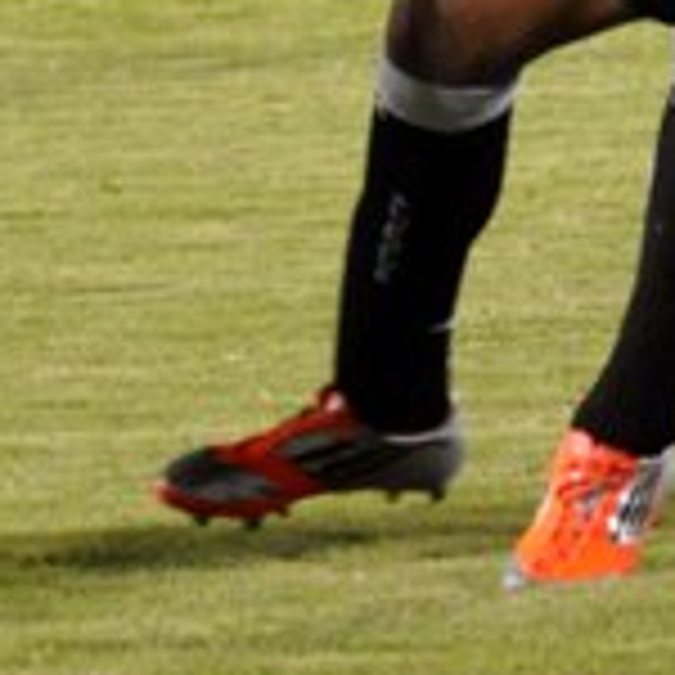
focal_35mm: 747
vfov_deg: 2.3
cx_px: -238
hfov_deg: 2.3
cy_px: -295
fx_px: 16480
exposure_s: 1/320
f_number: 4.5
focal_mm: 110
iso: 3200
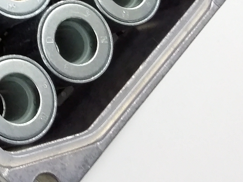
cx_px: -53
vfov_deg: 13.2
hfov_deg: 17.3
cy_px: -62
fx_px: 758
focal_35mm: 108
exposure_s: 1/15
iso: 250
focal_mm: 3.4
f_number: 2.4
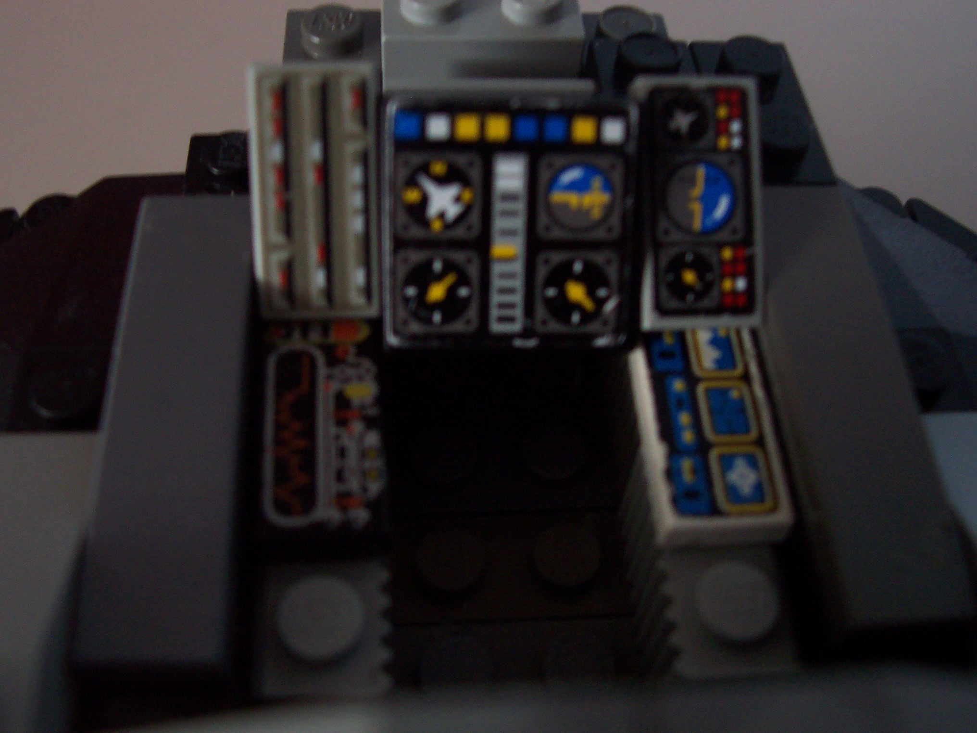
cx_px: 488
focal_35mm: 37
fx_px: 1044
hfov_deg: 50.1
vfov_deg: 38.7
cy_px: 366
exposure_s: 1/8
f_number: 2.8
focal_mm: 5.6
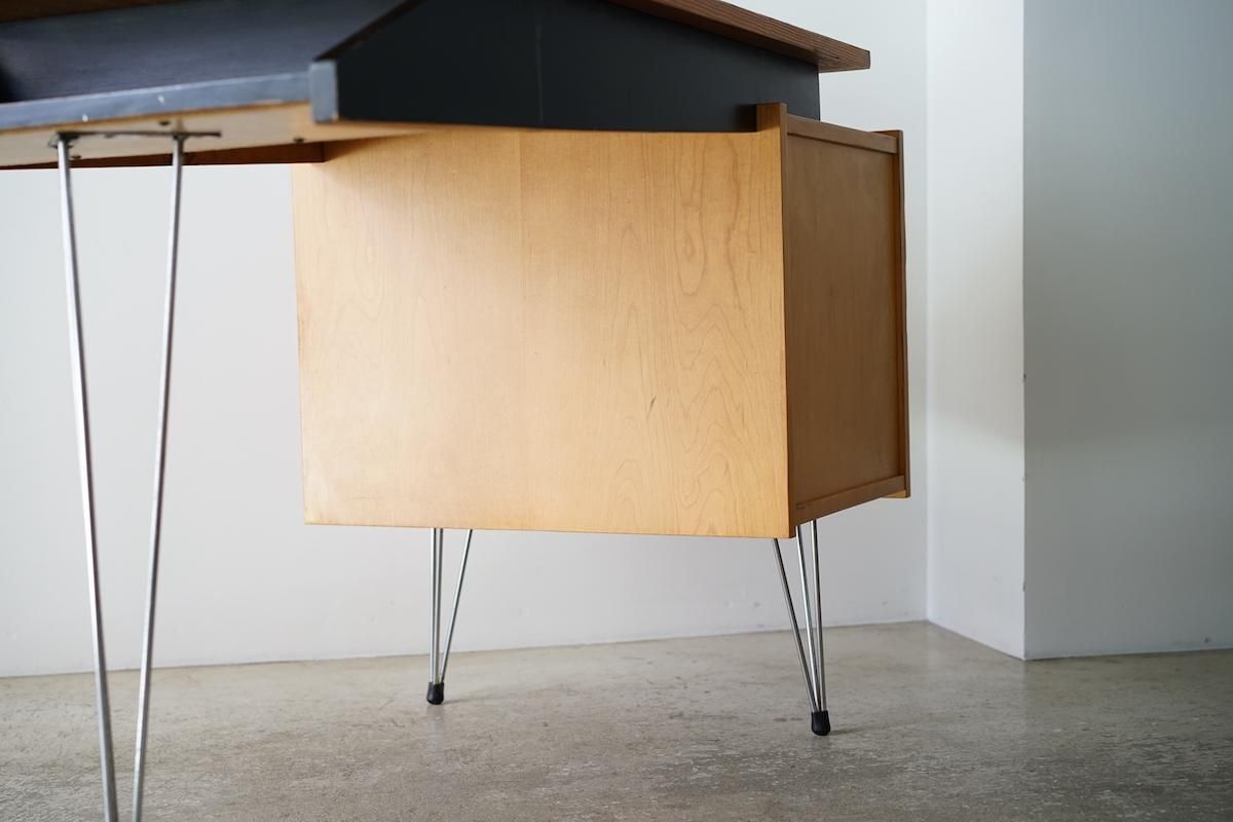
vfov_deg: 24.6
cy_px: 411
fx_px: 1884
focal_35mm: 55
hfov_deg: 36.2
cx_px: 616
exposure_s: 1/80
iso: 400
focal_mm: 55
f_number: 4
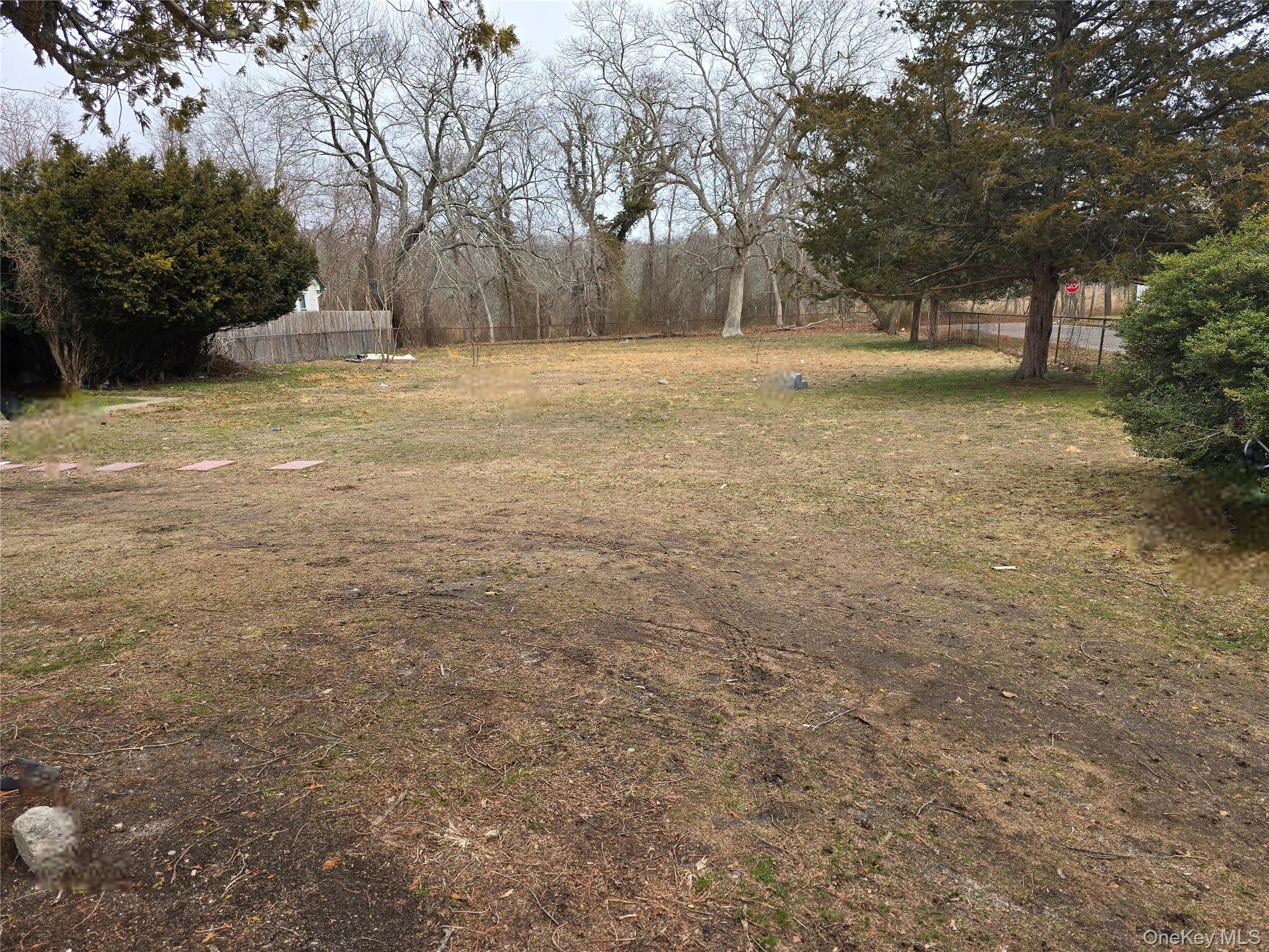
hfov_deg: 73.9
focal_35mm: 23
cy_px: 476
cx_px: 634
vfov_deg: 58.9
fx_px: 843
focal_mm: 6.3
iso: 12
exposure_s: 1/345
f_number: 1.7
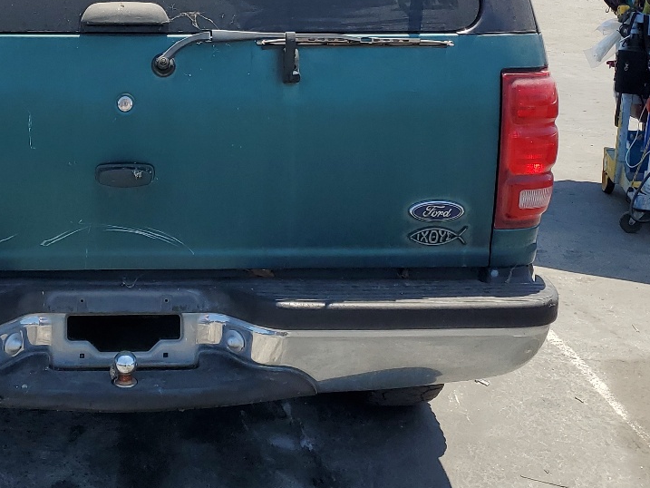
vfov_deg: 24.7
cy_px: 70
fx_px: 1089
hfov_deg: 32.1
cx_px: 109
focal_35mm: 58
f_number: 1.5
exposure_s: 1/2000
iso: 50
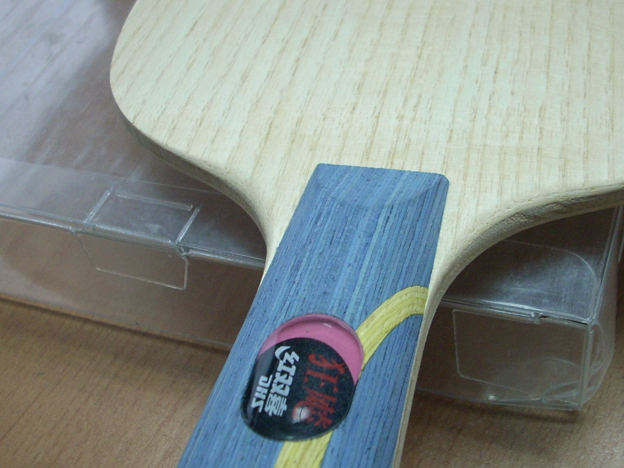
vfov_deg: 24.8
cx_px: 381
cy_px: 201
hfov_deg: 32.6
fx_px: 1064
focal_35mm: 59
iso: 124
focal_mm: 6.2
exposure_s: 1/30
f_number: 2.8
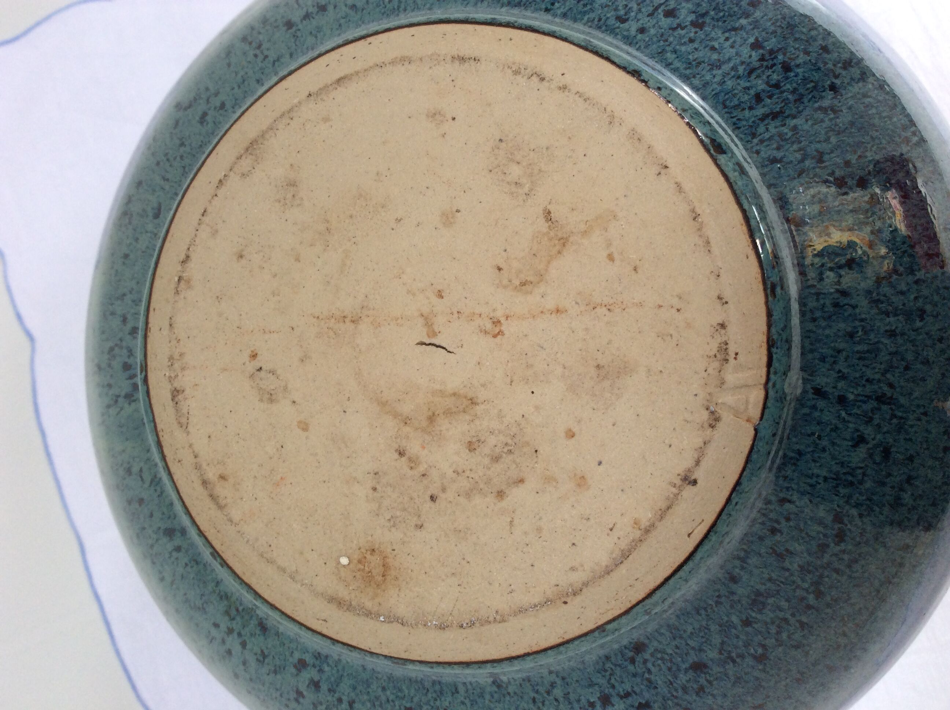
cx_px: 475
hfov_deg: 56.9
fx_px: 877
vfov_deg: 44.1
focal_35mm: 32
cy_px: 355
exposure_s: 1/100
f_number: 2.4
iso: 50
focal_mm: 3.3
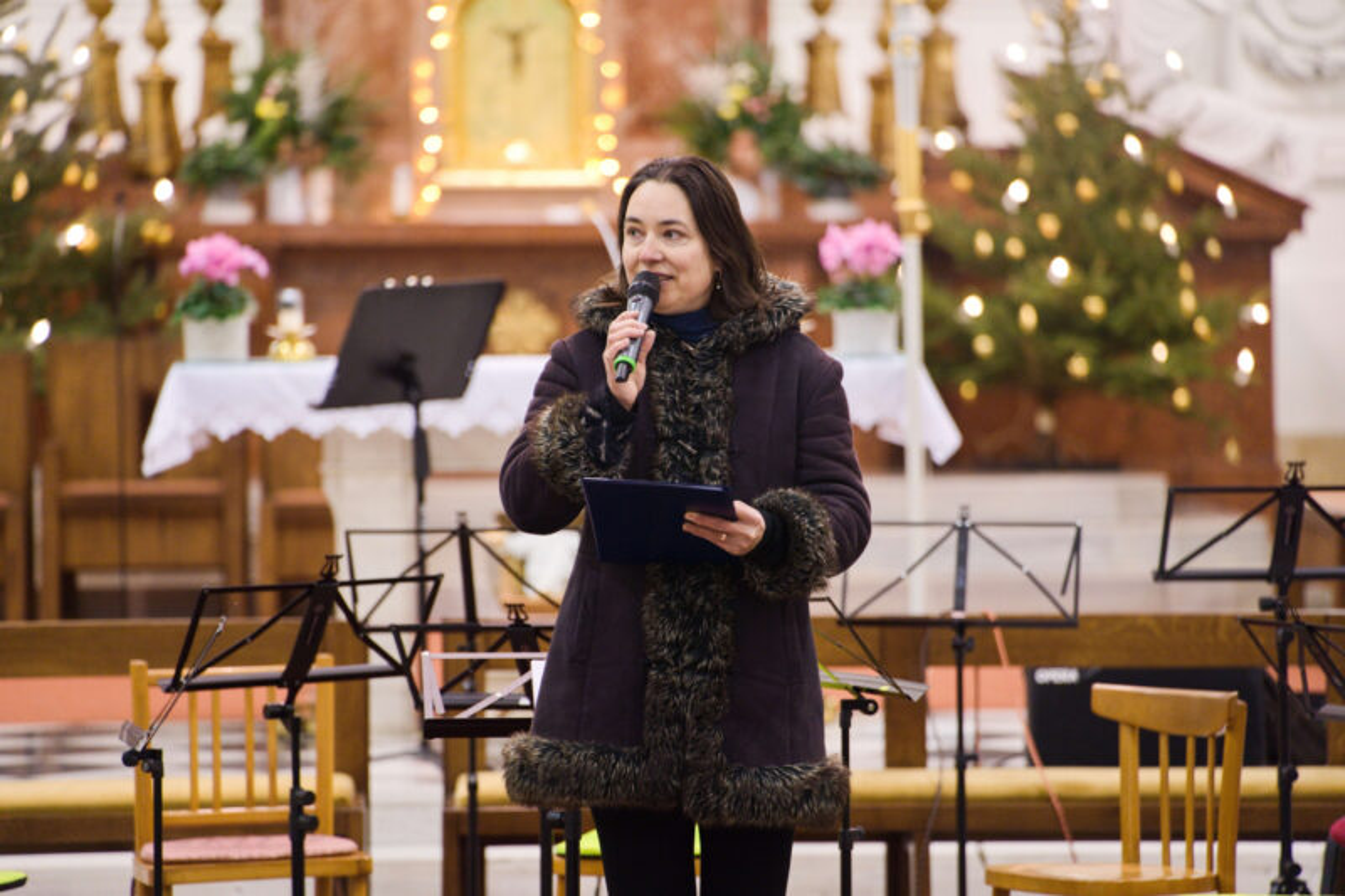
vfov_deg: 9.1
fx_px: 5603
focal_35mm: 150
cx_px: 672
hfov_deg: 13.7
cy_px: 448
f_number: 2.8
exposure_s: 1/80
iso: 3200
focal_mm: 150
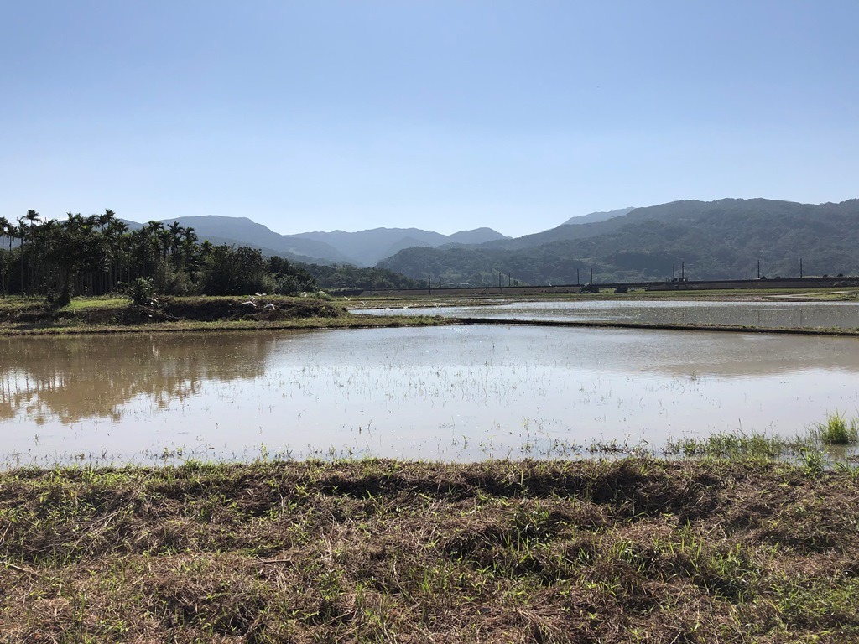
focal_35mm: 28
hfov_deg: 63.4
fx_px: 695
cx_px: 430
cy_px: 322
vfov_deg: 49.7
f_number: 1.8
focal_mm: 4
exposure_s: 1/5348
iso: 25
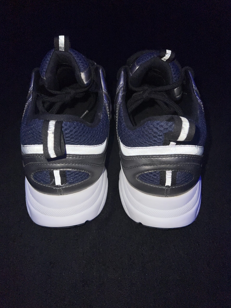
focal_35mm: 26
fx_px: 231
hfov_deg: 53.1
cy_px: 154
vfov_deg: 67.3
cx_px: 116
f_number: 1.5
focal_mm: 5.7
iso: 32
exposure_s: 1/4
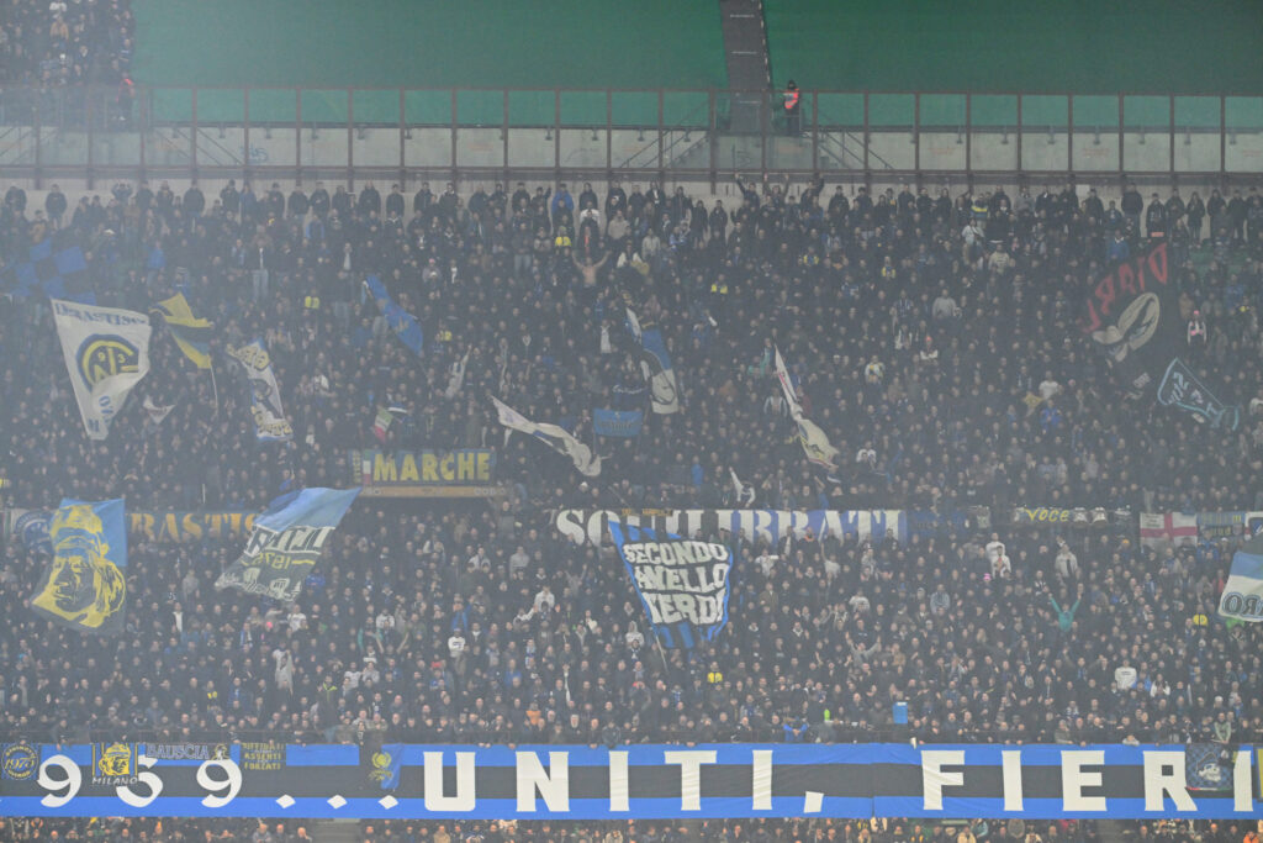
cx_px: 632
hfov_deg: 11.4
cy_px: 422
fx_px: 6315
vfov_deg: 7.6
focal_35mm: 180
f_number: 5.6
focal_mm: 180
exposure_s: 1/125
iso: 2000
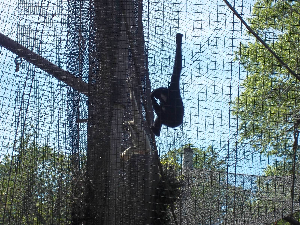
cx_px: 150
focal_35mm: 108
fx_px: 936
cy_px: 112
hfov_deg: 18.2
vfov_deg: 13.7
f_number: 5.6
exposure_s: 1/250
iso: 80
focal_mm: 19.5
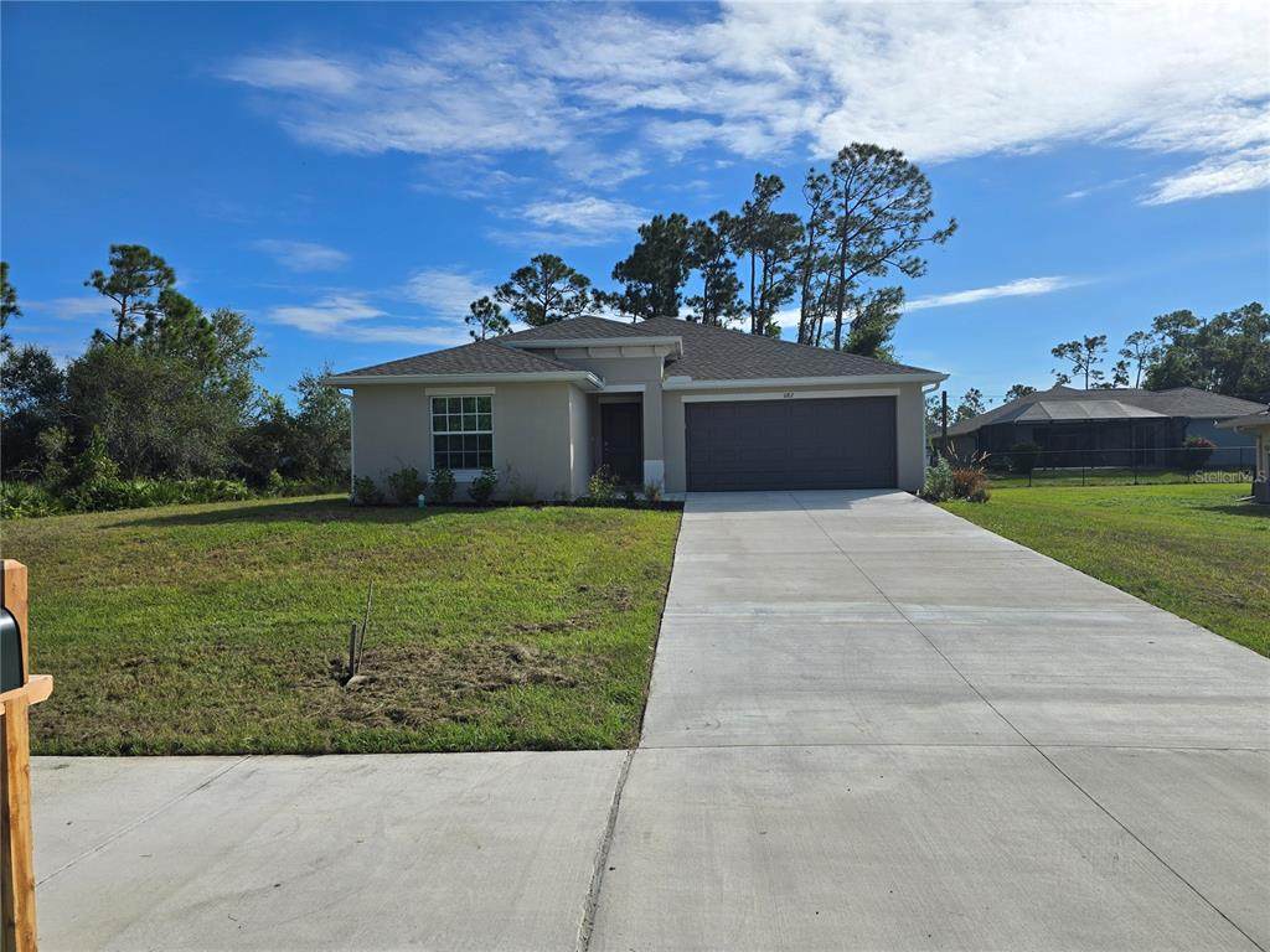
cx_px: 635
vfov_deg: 58.9
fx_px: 844
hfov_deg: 73.9
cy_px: 476
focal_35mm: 23
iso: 12
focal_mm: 6.3
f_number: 1.7
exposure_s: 1/2027
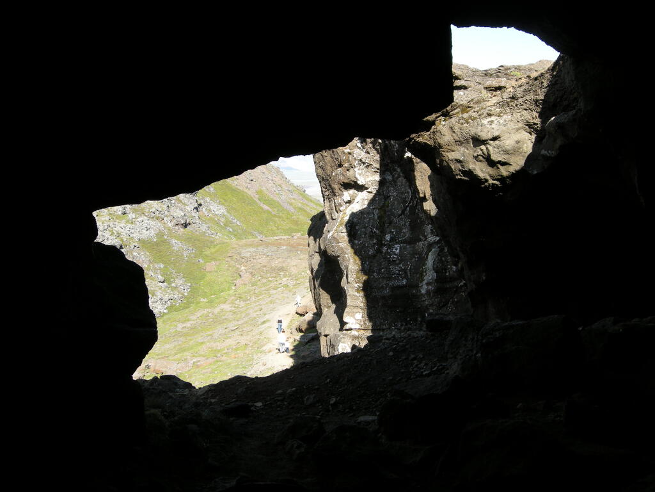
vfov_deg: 40.7
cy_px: 246
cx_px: 328
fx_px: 662
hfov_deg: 52.6
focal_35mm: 35
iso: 100
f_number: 4.8
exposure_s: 1/207
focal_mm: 7.5
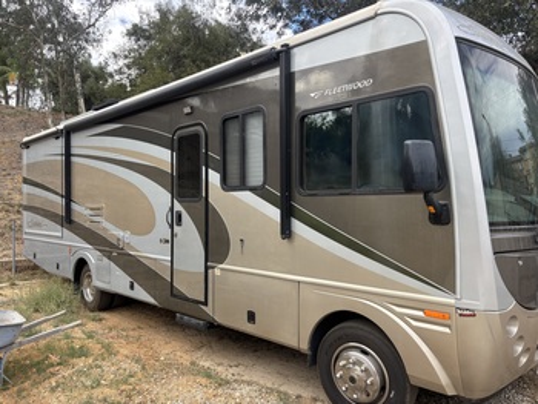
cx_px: 269
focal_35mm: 26
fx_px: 404
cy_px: 202
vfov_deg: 53.1
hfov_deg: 67.3
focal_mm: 5.96
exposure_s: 1/591
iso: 50
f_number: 1.6
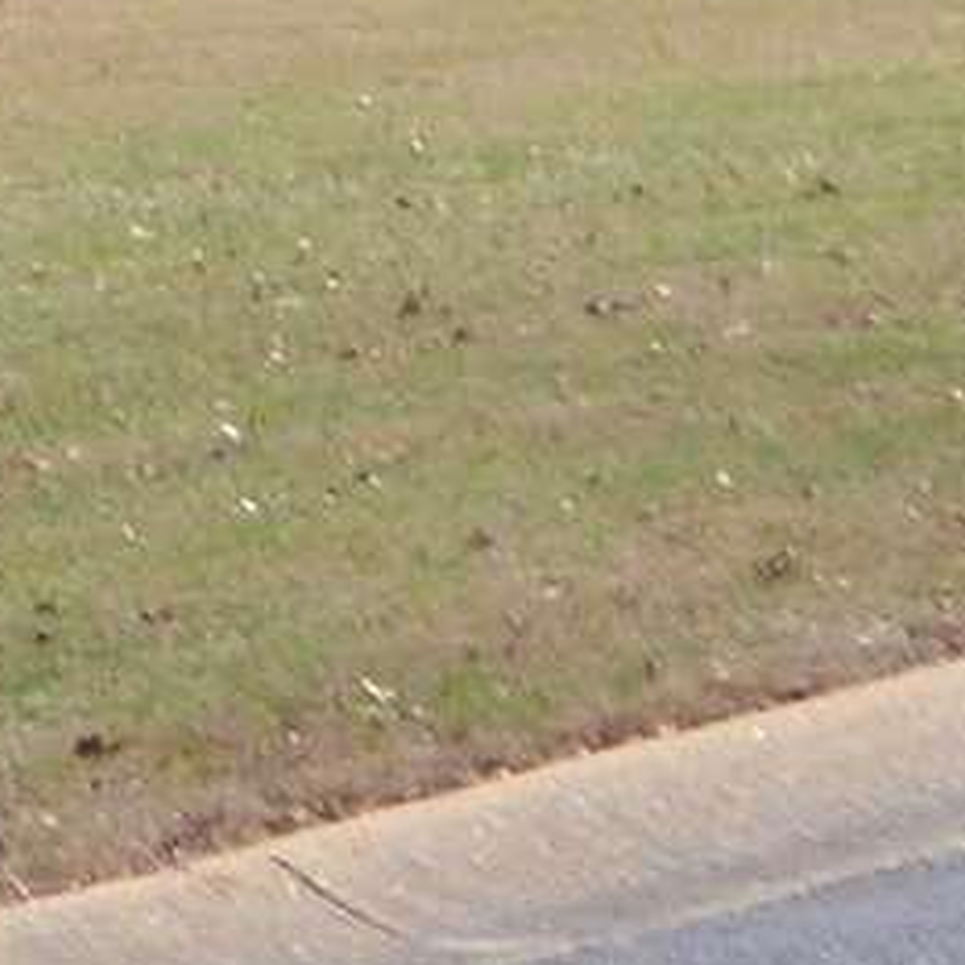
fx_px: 21384
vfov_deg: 2.6
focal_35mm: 678
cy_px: -522
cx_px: -2550
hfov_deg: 2.5
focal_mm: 46
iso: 400
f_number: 10
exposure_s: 1/250
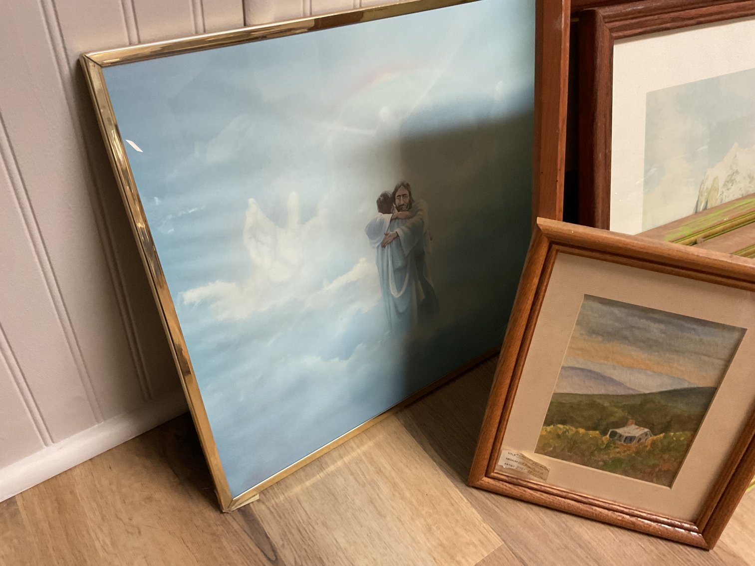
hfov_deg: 61.7
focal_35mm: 29
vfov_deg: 48.2
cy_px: 283
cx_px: 378
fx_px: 633
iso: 200
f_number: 1.8
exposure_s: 1/60
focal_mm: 3
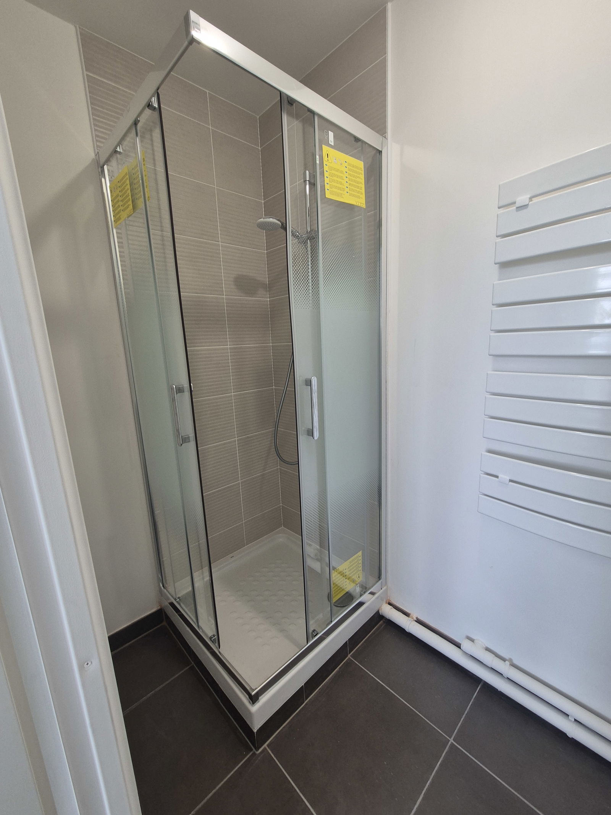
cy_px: 408
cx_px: 306
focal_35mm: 13
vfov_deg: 106.2
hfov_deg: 89.9
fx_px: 306
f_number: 2.2
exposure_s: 1/50
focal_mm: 2.2
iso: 125
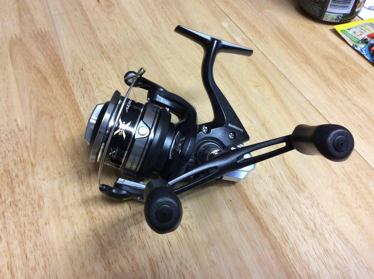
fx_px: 345
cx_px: 187
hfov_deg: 56.9
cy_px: 140
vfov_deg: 44.1
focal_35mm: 32
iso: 125
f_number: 2.4
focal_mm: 3.3
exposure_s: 1/25
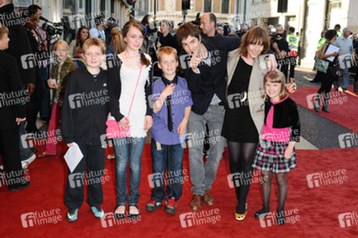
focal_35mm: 42
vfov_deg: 31.8
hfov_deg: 46.4
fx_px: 417
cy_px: 119
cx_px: 179
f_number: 5
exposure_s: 1/160
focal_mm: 28
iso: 400
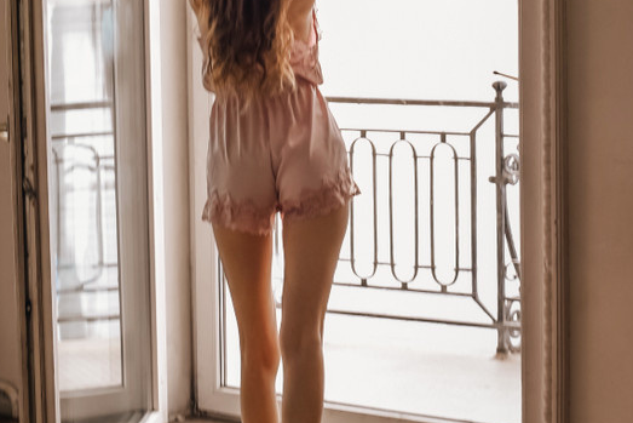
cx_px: 224
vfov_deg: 17.3
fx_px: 1354
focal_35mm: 77
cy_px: -9
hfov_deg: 26.2
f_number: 5.6
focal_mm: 35
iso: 200
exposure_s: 1/100
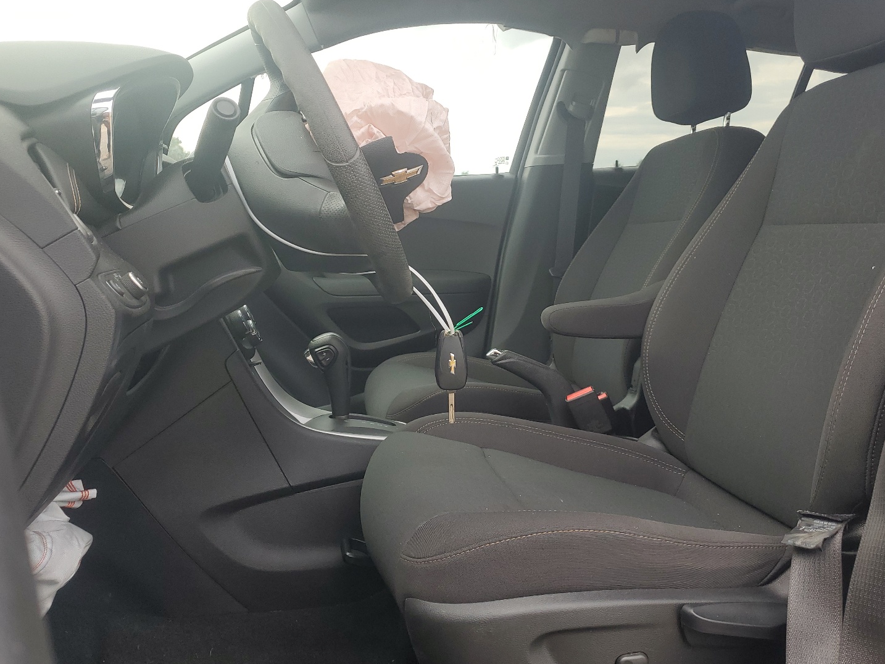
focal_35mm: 29
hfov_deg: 61.6
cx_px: 469
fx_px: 742
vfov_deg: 48.2
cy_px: 312
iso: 50
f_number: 1.5
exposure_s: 1/250
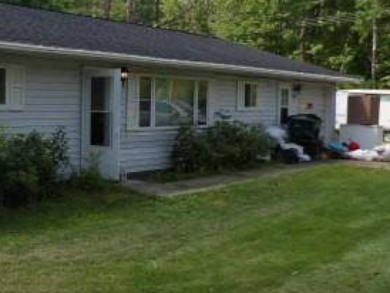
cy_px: 115
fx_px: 631
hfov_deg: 31.6
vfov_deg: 26.1
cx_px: -4
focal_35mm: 56
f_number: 3.2
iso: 100
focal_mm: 4.3
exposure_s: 1/612
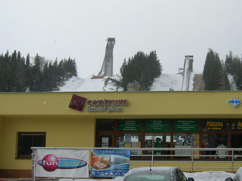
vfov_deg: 21.9
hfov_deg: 28.7
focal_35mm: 67
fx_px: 468
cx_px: 172
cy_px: 113
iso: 50
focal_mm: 5.7
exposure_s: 1/363
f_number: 4.9
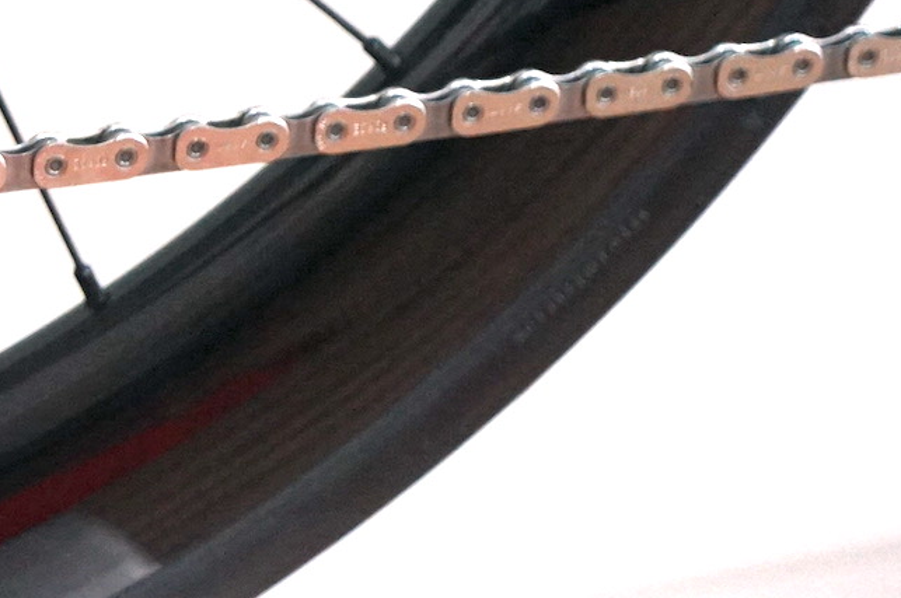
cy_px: -426
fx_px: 3399
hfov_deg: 13.9
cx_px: -552
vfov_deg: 9.6
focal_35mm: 136
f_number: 4
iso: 2000
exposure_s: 1/160
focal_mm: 38
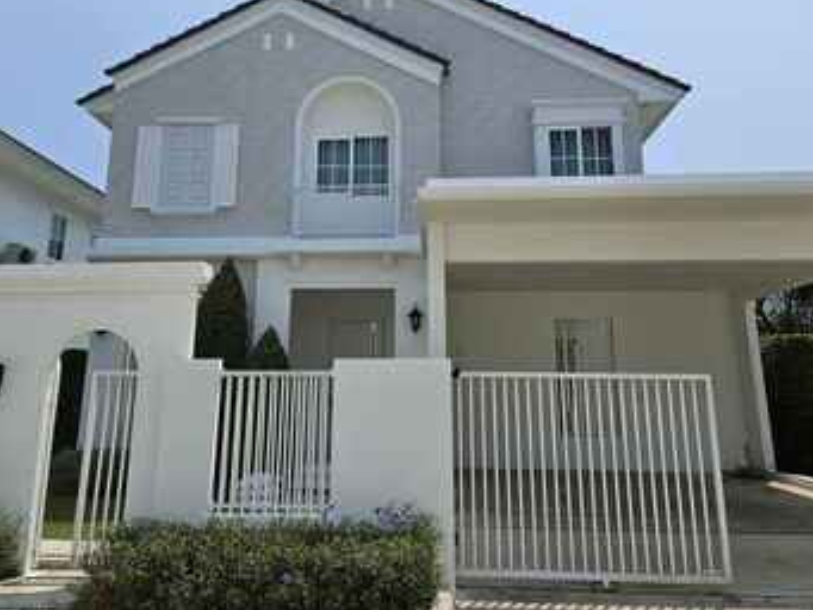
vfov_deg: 51.2
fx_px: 634
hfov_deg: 65.3
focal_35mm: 27
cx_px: 398
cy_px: 255
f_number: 1.8
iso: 25
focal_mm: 5.4
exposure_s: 1/3697
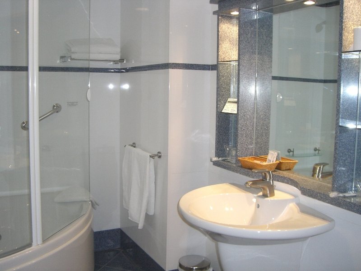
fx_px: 396
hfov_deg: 49.0
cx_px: 180
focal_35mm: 38
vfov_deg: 37.7
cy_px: 136
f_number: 2.7
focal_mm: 6.2
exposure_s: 1/60
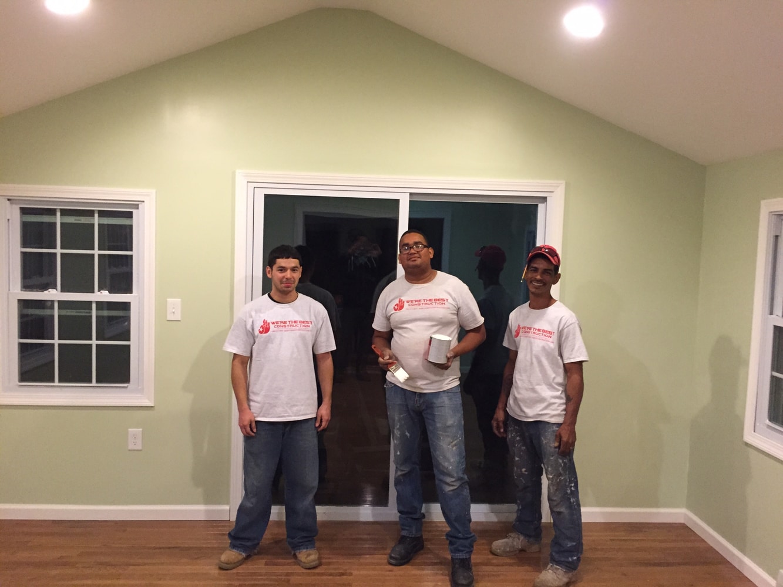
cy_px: 294
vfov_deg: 48.2
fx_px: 656
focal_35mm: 29
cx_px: 392
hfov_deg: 61.7
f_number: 2.2
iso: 200
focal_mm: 4.15
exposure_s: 1/30
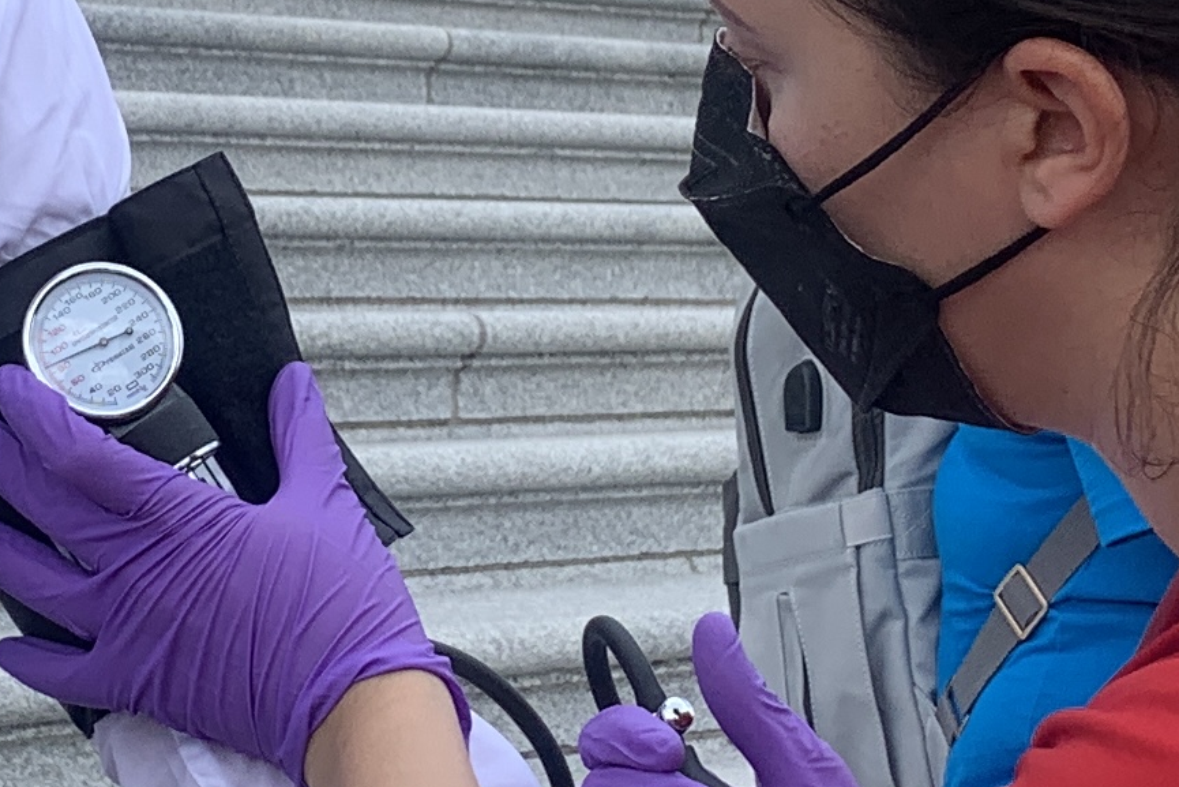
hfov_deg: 16.1
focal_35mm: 126
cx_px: 219
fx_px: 4127
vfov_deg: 10.8
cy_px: 97
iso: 25
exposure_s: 1/796
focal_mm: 4.25
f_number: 1.8
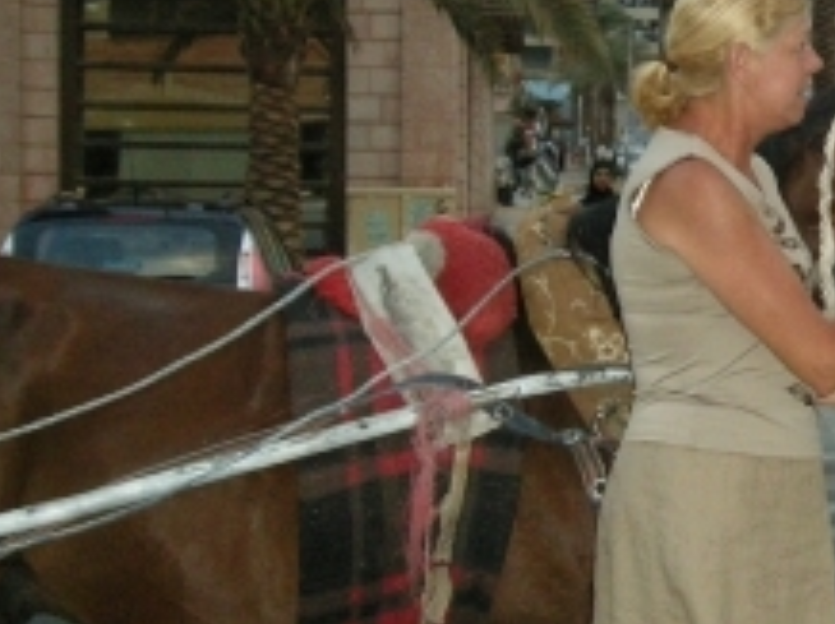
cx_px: 981
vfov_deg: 14.5
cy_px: 241
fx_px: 2458
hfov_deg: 18.4
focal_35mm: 102
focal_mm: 7.9
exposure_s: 1/127
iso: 522
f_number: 2.8
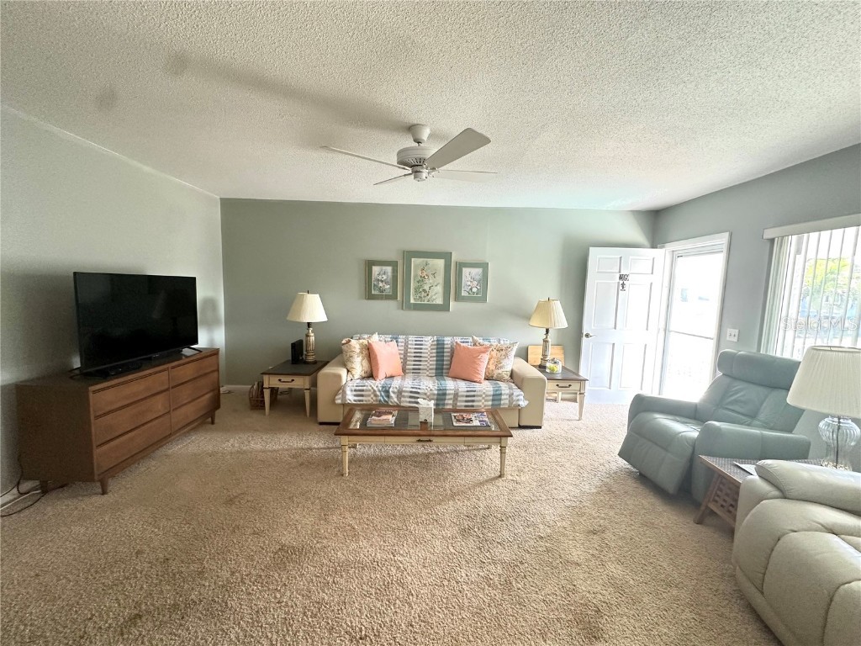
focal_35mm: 14
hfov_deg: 102.1
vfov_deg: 85.7
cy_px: 323
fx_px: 348
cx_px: 430
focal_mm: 2.22
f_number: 2.2
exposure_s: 1/120
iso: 250
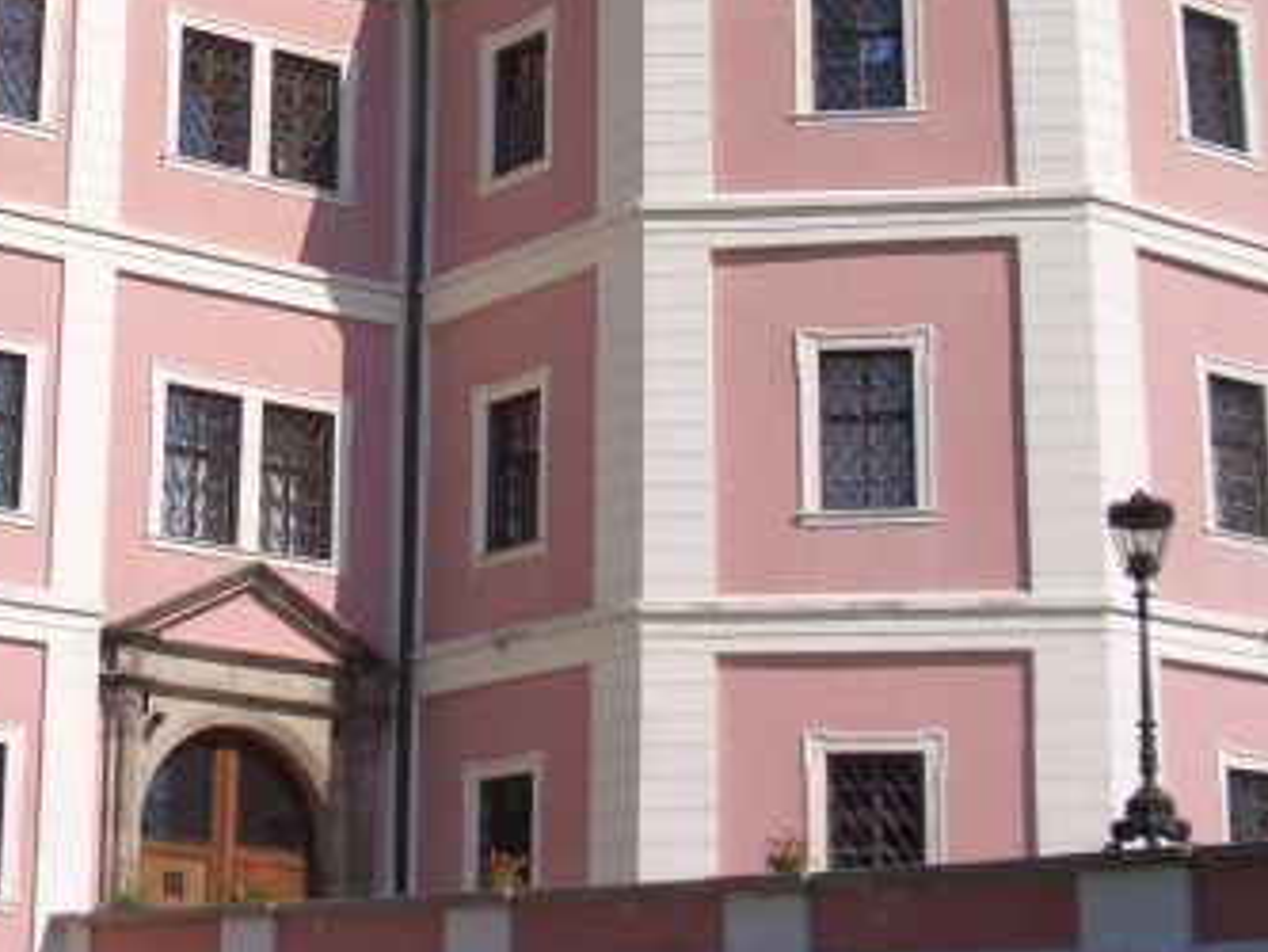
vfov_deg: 17.4
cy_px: 126
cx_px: 248
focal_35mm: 84
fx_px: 3078
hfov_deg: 22.9
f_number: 4.3
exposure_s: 1/640
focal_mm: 5.8
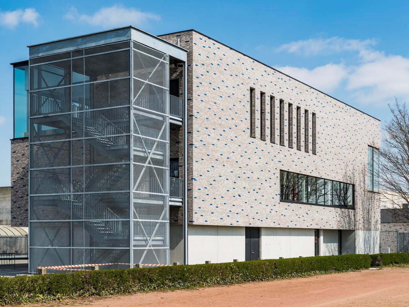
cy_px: 156
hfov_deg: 36.2
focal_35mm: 53
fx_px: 626
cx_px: 194
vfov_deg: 27.5
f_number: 9.5
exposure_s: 1/250
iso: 100
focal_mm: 48
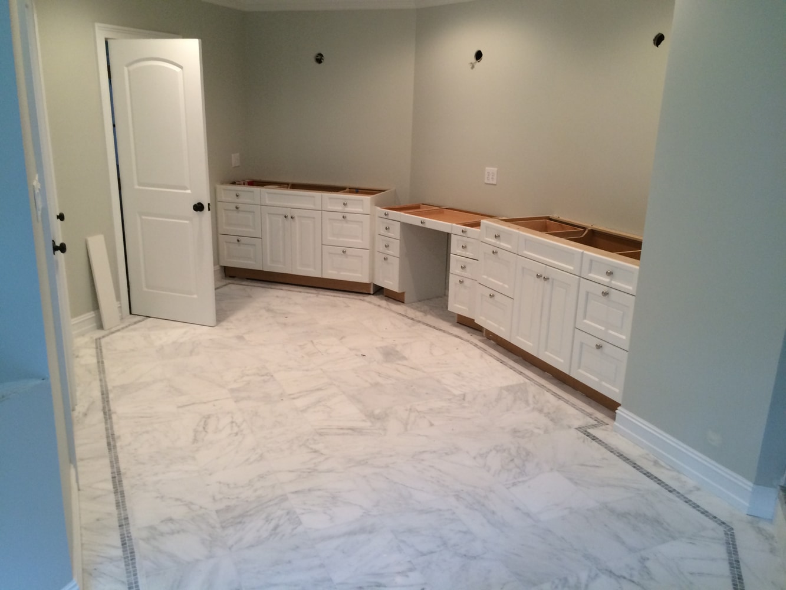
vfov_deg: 48.2
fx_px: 659
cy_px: 295
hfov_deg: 61.7
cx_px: 393
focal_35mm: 29
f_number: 2.2
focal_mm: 4.15
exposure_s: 1/30
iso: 80
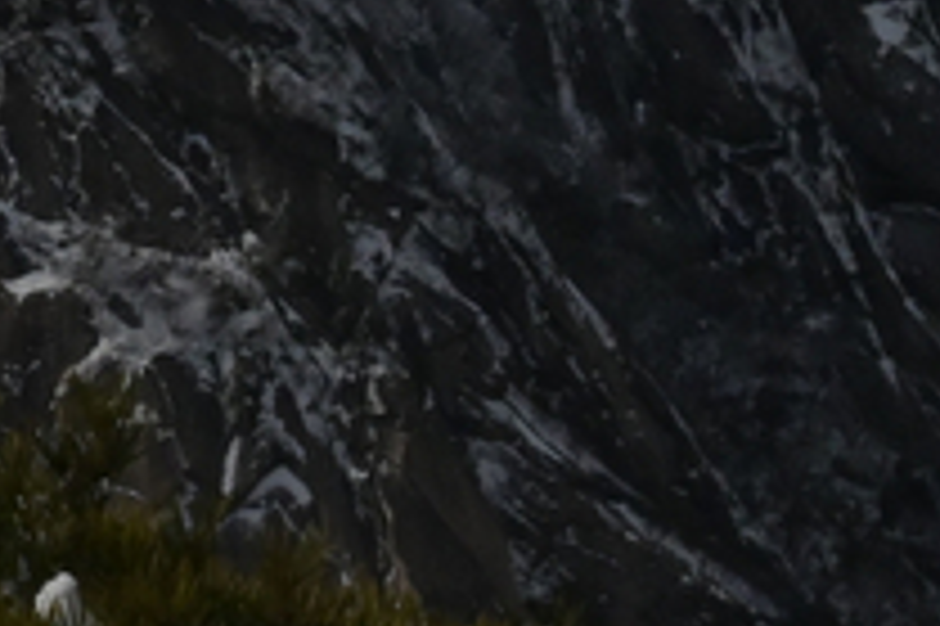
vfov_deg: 5.8
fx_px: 6131
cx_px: -1430
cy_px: -349
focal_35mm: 235
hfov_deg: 8.0
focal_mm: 43
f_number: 22
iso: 4000
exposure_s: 1/8000
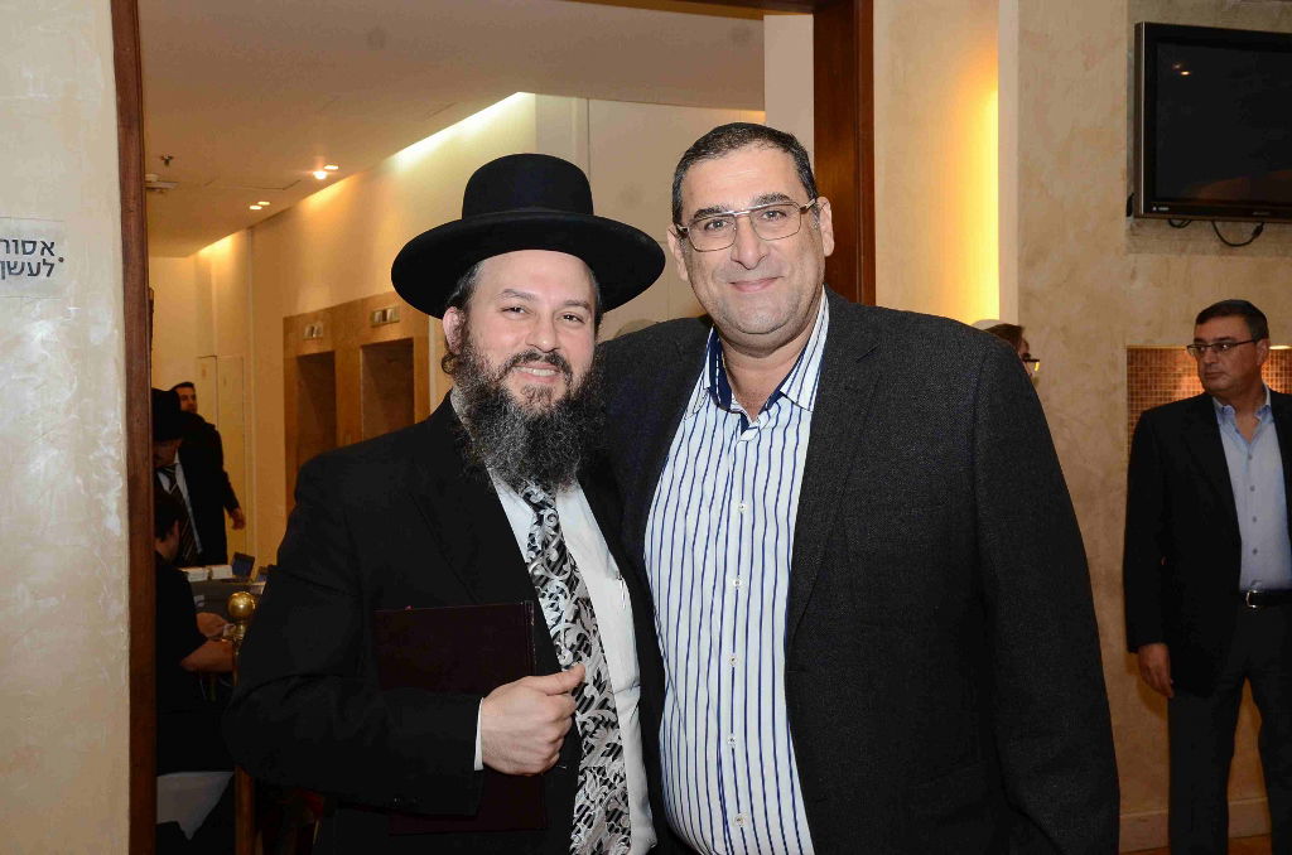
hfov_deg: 41.2
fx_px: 1719
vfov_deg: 27.9
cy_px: 428
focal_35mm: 48
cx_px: 646
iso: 800
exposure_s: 1/60
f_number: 5.6
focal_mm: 32
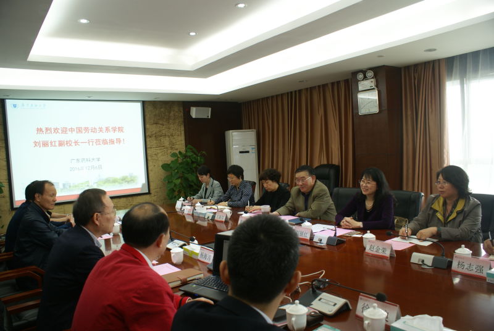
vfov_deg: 48.1
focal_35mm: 27
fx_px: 371
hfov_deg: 67.3
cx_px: 247
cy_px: 166
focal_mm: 18
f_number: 3.5
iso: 160
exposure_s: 1/30
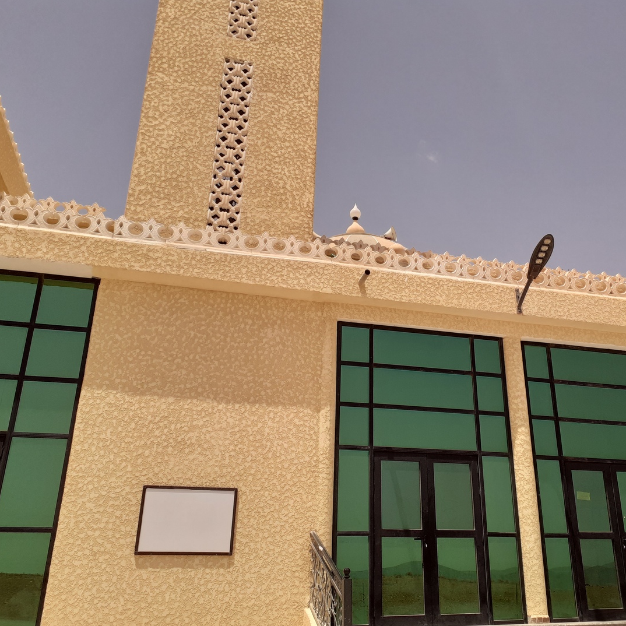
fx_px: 655
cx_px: 398
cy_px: 313
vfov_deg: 51.1
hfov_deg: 50.5
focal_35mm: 32
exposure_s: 1/2618
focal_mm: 3.58
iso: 40
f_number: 1.9
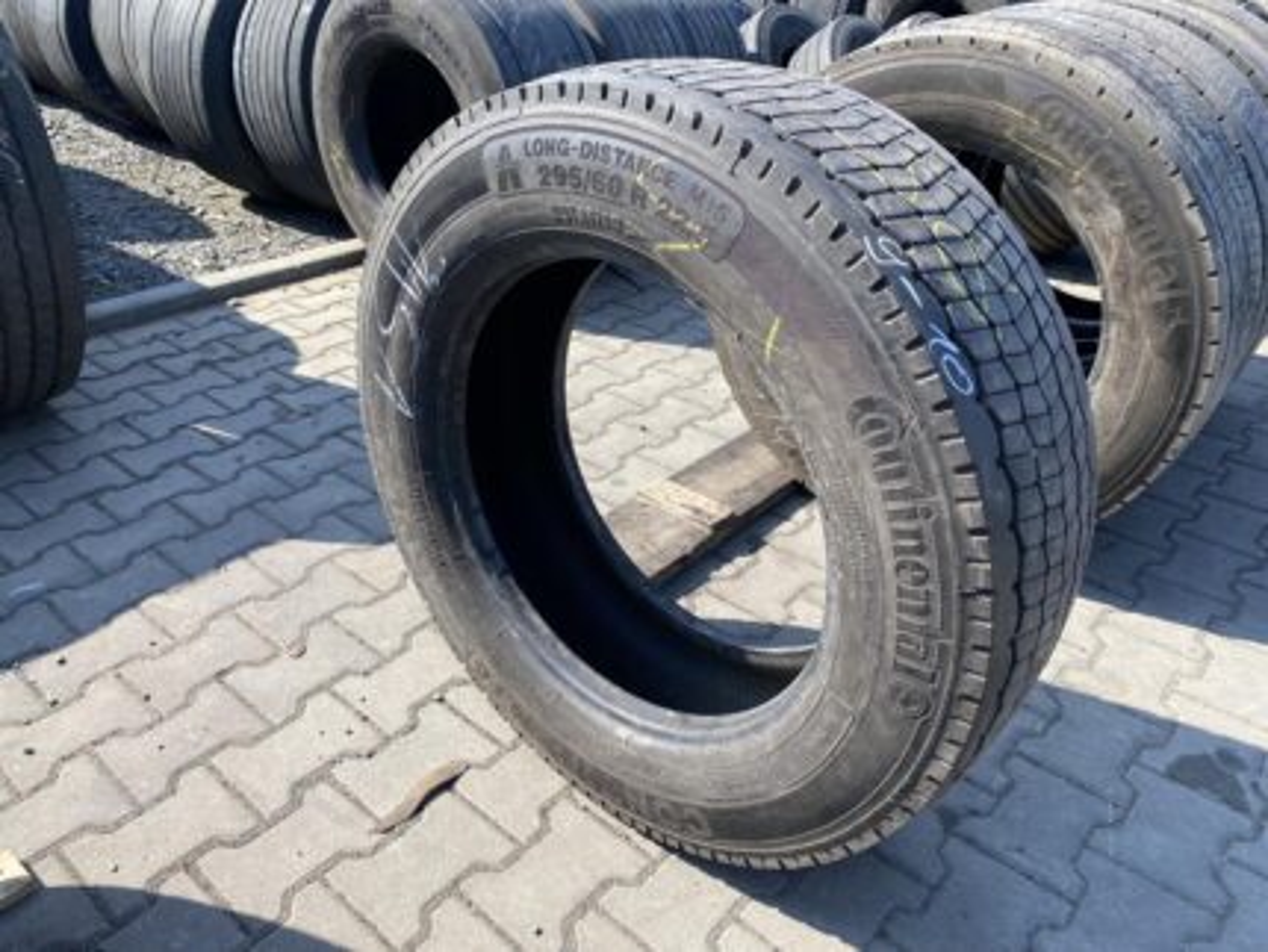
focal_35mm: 26
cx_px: 634
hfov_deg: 67.3
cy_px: 476
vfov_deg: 53.1
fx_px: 953
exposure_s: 1/884
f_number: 1.8
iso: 32
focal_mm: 4.25
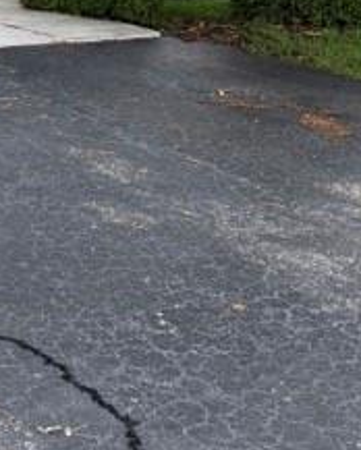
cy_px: 56
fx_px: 920
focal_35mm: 69
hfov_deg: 20.2
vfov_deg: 26.7
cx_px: -118
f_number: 1.78
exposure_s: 1/2110
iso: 100
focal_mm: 6.76
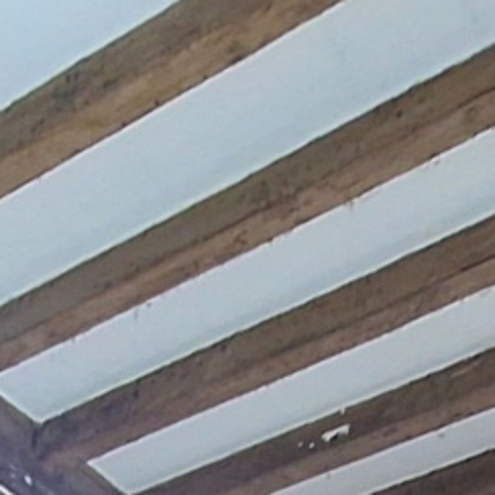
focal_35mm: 91
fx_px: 1472
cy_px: 1398
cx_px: -67
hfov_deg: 18.3
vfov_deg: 12.0
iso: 1000
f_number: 2.2
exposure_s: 1/25
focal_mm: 2.2
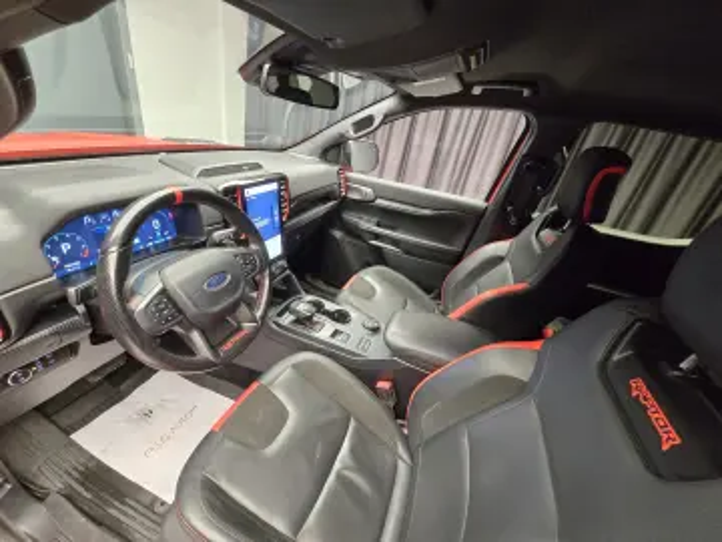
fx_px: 271
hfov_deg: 106.2
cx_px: 361
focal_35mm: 13
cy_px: 271
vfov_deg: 89.9
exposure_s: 1/50
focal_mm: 2.2
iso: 800
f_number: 2.2
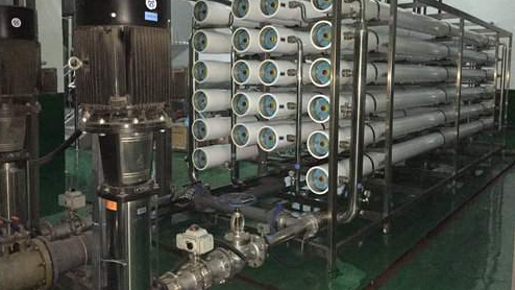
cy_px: 114
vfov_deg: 36.5
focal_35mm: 32
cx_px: 255
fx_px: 437
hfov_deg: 61.0
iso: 1250
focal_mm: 4.15
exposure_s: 1/17
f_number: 2.2
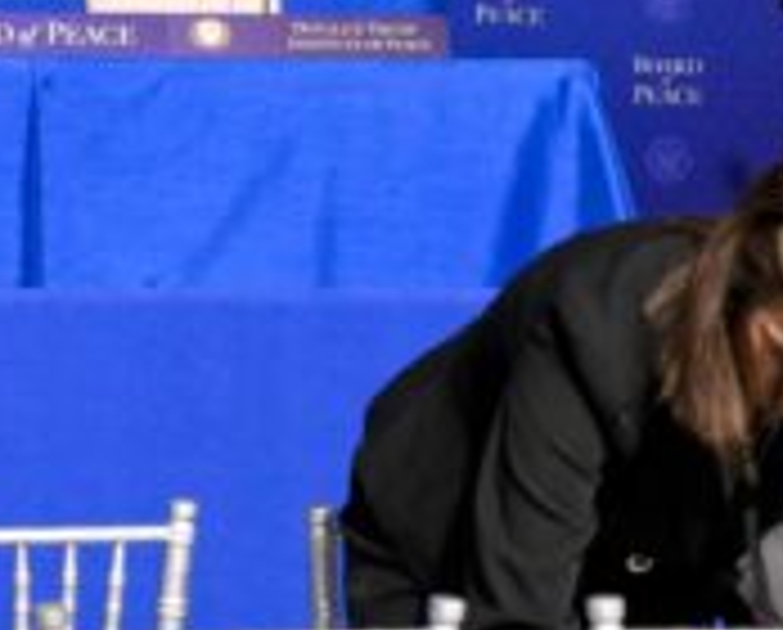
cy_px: -178
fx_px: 4041
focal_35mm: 174
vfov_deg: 8.8
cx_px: 90
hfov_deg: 11.0
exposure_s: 1/640
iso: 5000
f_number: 5.6
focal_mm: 42
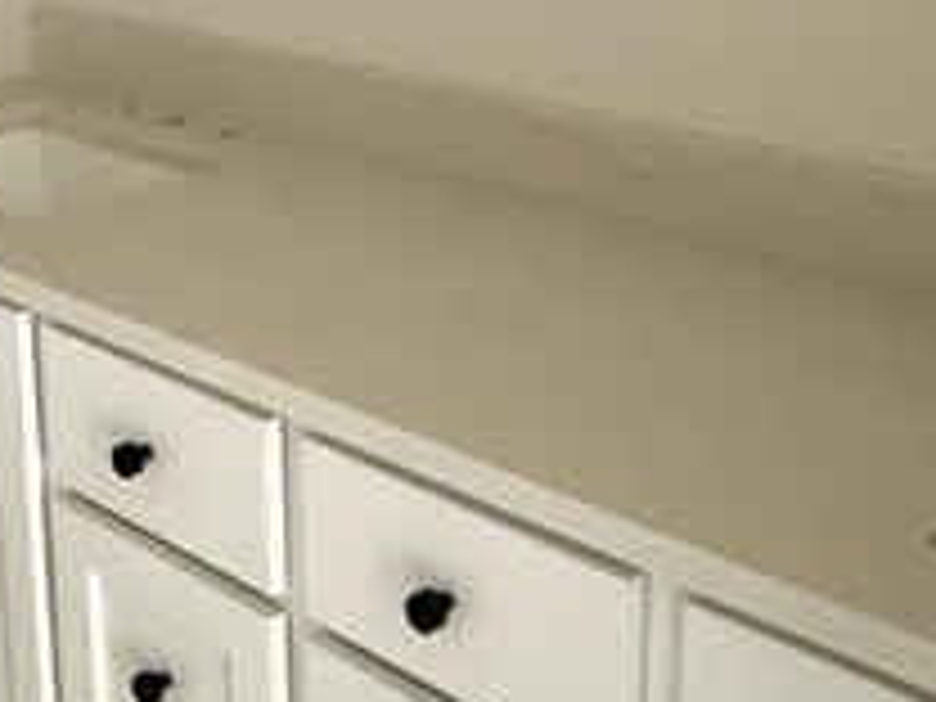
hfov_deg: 27.7
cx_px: 220
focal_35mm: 69
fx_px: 1866
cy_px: 108
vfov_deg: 21.0
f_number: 2.2
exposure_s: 1/60
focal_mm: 2.22
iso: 1250
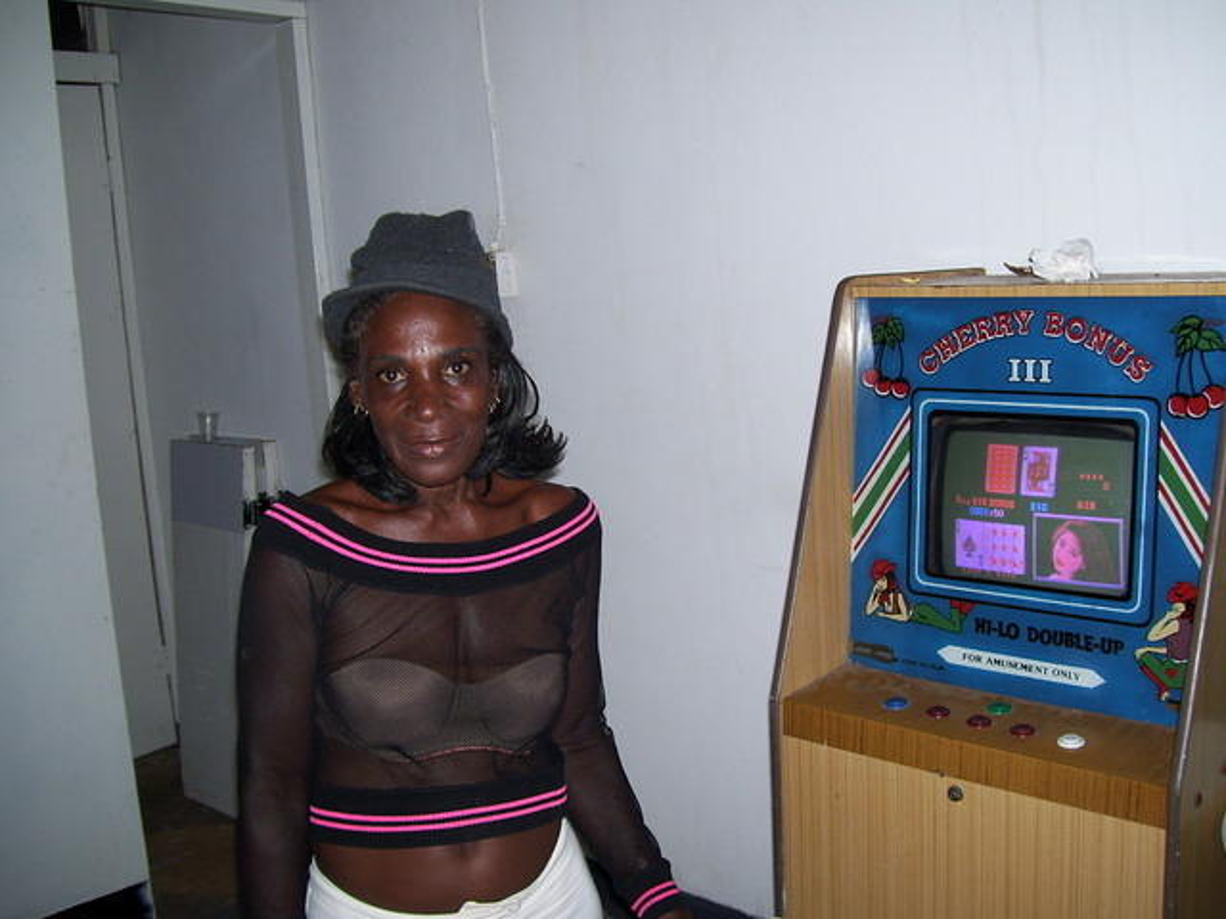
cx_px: 613
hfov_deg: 51.4
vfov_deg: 39.7
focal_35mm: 36
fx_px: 1275
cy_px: 460
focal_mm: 6
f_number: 2.7
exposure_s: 1/60
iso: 80
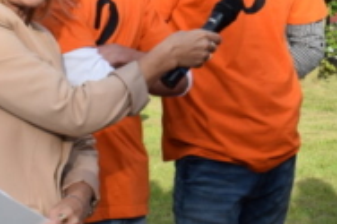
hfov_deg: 15.5
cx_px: 398
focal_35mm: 128
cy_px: -1
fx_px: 1194
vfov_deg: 10.6
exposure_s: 1/320
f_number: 9
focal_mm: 25
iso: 200
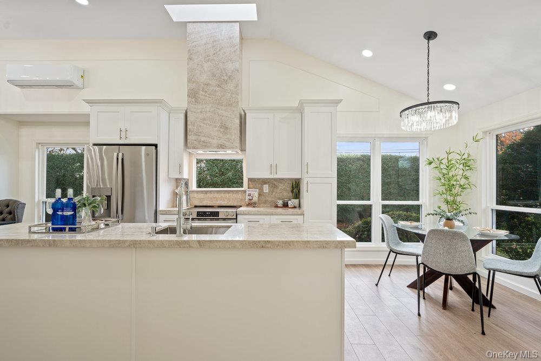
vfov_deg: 73.8
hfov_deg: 96.7
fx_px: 240
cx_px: 270
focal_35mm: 16
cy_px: 180
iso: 160
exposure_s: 1/10
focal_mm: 16
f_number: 5.6
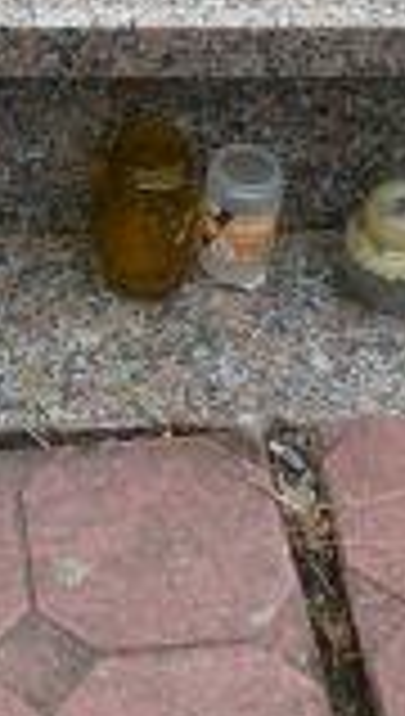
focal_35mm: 115
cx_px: 36
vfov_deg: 16.9
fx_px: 2185
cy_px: -338
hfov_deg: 10.5
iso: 100
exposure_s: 1/200
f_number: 4
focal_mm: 7.4
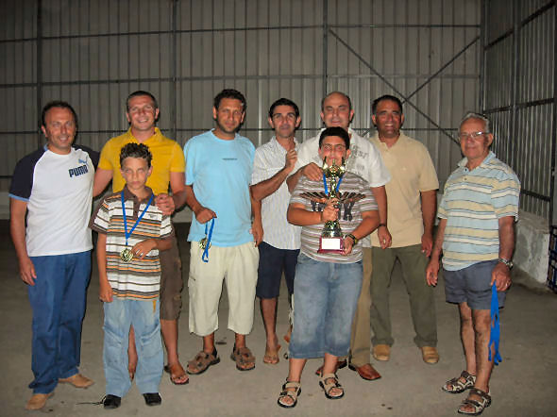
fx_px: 611
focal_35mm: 38
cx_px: 278
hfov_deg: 49.0
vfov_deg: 37.7
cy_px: 208
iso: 72
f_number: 2.8
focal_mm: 7.8
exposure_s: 1/60.1
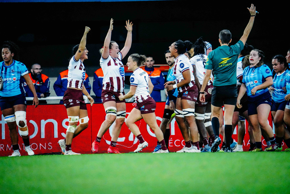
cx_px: 145
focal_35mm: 600
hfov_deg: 3.4
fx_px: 4833
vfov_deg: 2.3
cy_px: 97
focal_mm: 600
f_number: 6.3
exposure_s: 1/1600
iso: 12800
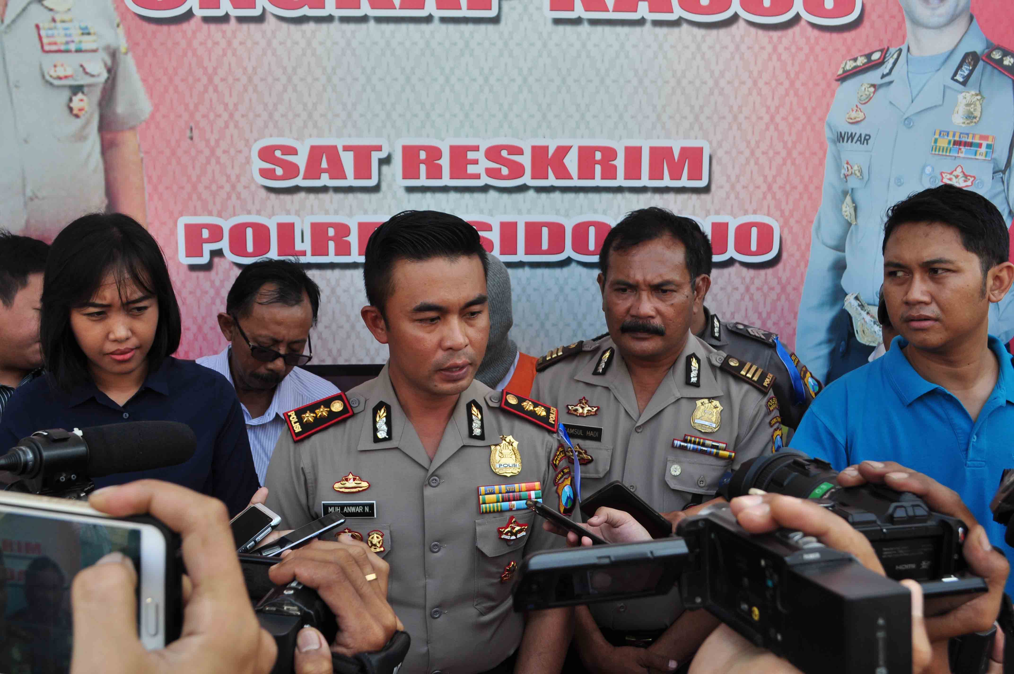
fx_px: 1013
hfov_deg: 53.2
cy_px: 337
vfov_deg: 36.8
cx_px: 507
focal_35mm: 36
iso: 200
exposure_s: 1/100
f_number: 9
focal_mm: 24
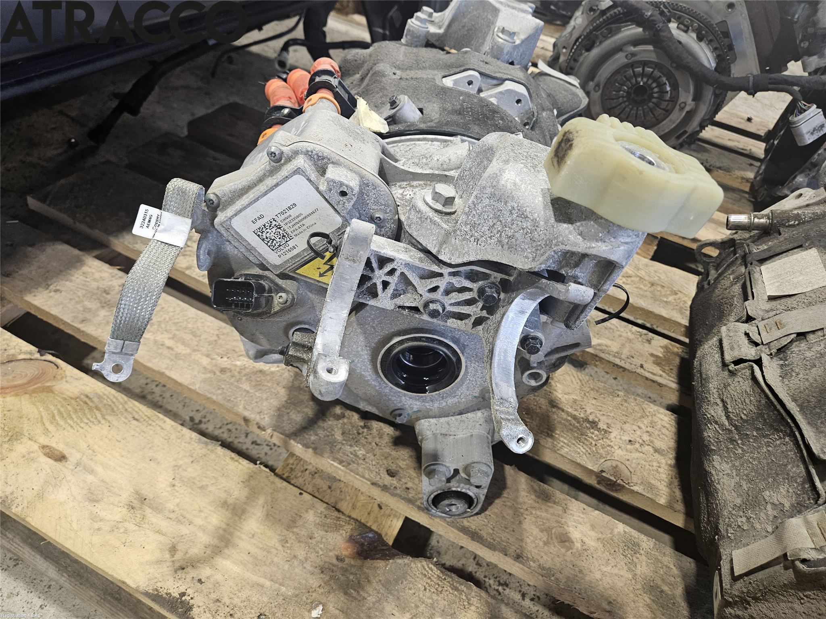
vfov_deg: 58.9
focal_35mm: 23
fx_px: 549
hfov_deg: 73.9
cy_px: 310
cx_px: 413
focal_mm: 5.4
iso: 160
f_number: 1.8
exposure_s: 1/100
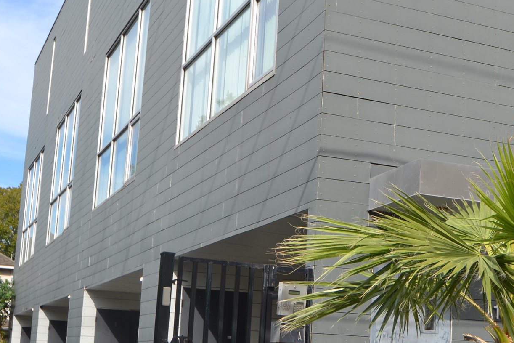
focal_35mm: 64
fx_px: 914
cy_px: 213
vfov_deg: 21.2
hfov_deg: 31.0
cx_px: 370
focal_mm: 24
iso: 100
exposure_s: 1/200
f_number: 7.1
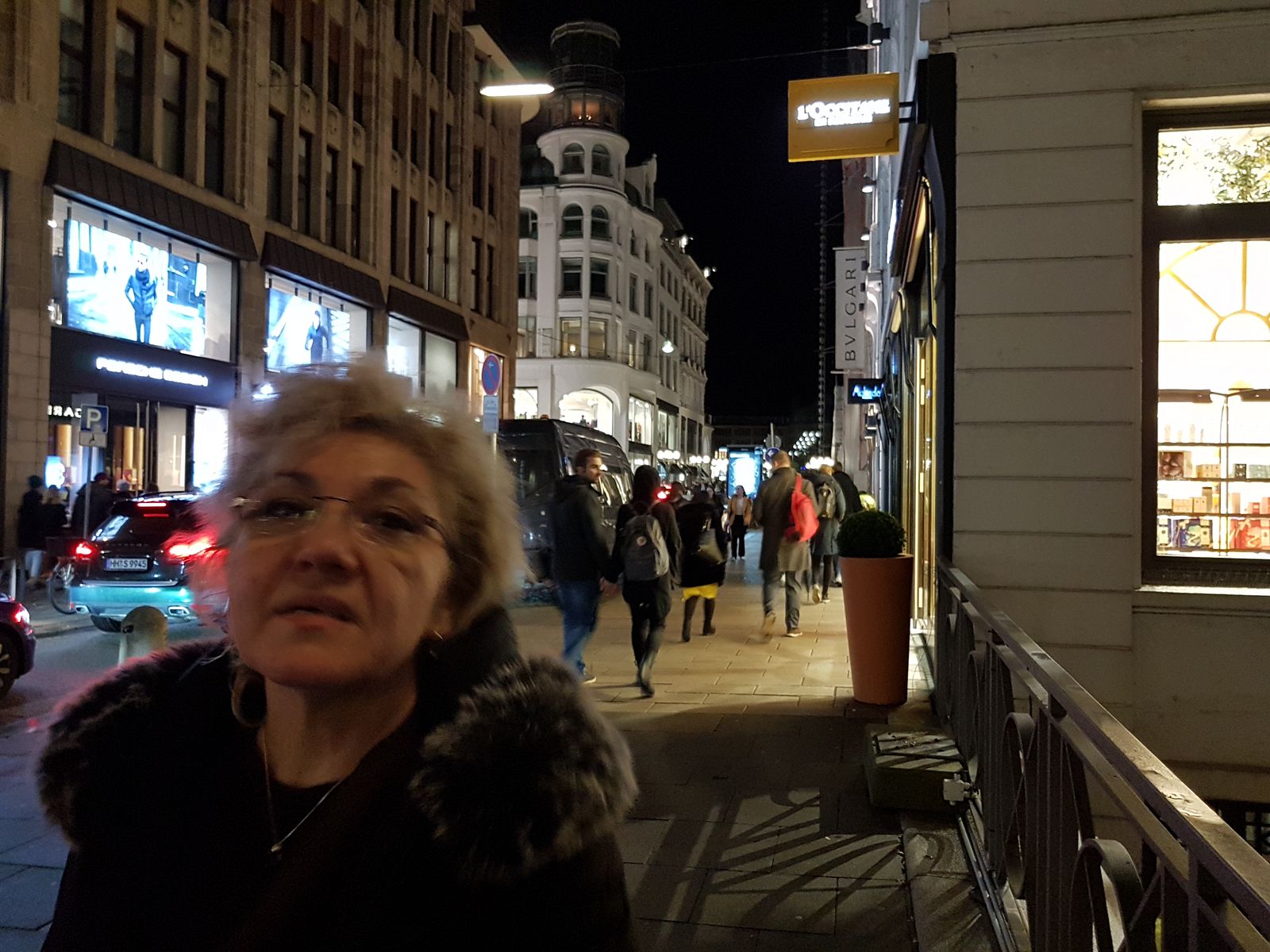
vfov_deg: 53.1
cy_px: 476
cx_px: 635
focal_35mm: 26
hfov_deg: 67.3
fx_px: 954
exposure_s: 1/17
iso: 200
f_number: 1.7
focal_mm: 4.2
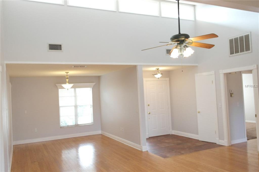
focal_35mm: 30
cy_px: 86
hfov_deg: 61.9
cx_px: 130
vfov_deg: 43.6
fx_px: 216
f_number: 3.5
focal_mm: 20
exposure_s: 1/50
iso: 400
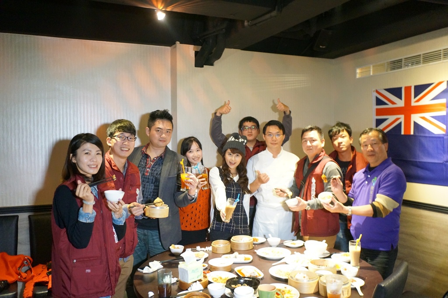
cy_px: 149
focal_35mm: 30
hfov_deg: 62.0
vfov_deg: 43.5
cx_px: 224
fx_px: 373
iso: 3200
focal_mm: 20
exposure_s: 1/50
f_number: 4
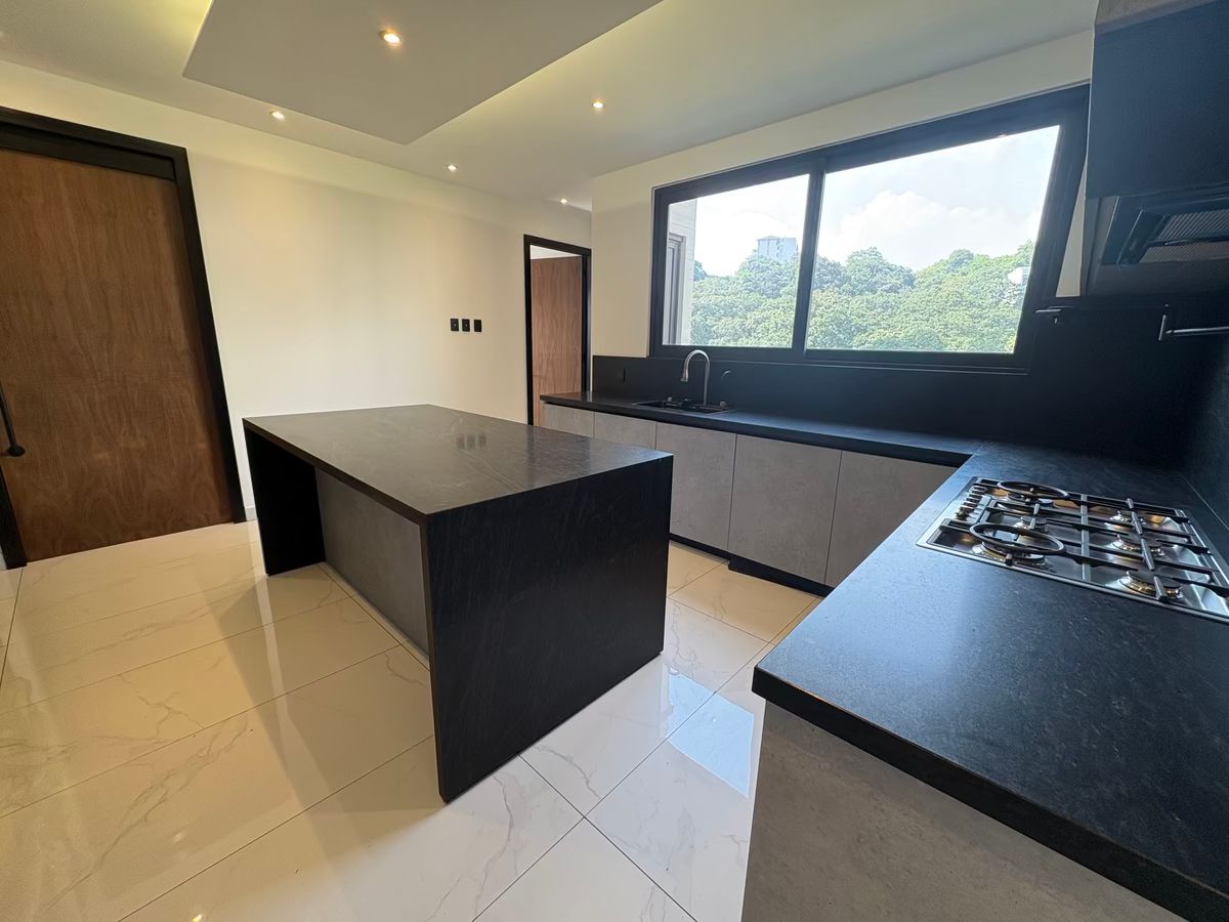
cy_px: 461
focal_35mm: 14
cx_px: 614
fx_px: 497
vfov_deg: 85.7
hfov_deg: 102.1
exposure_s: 1/120
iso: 125
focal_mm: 2.22
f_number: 2.2
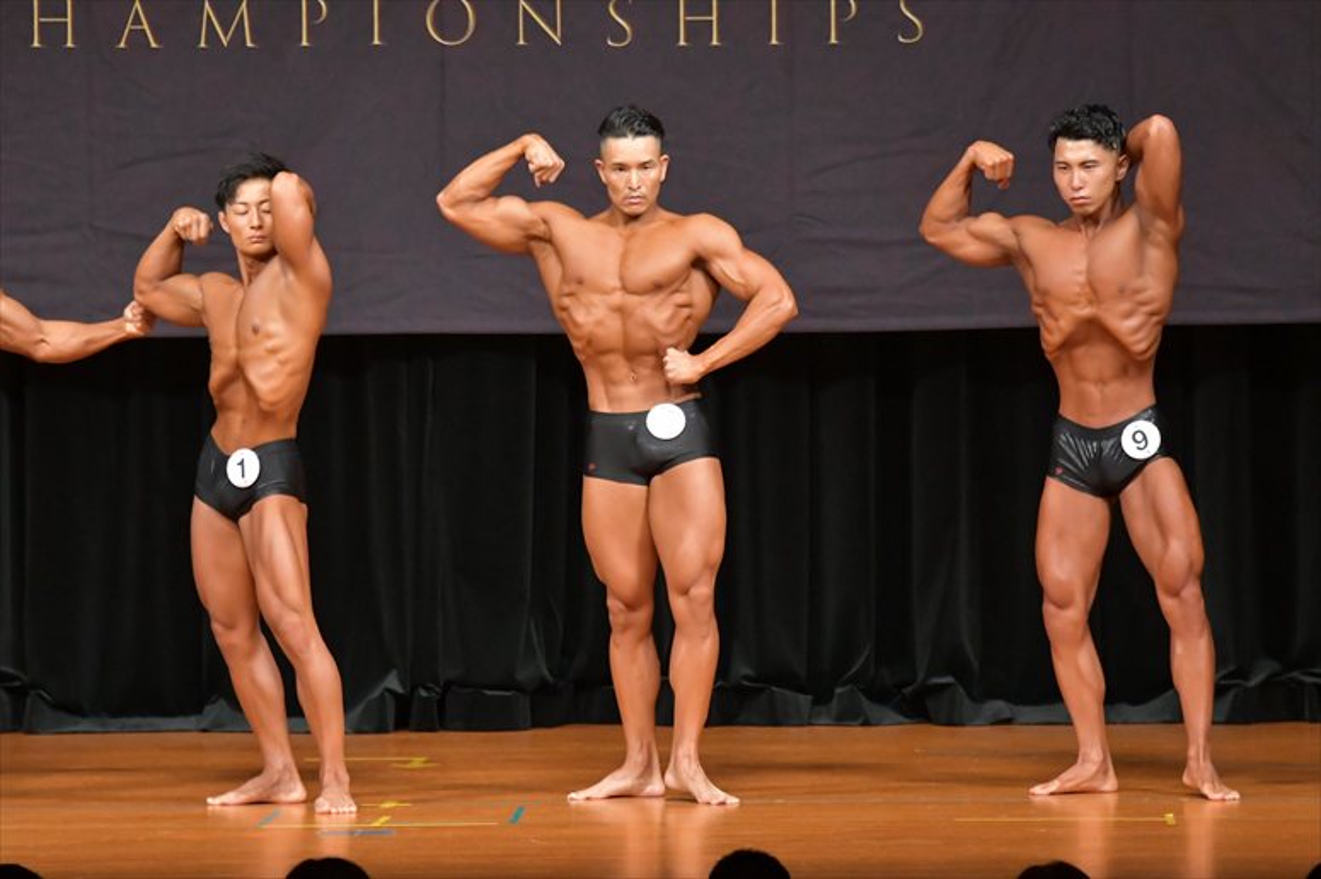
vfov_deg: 5.4
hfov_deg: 8.1
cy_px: 440
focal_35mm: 255
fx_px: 9353
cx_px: 660
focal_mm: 170
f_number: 5.6
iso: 6400
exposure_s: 1/400
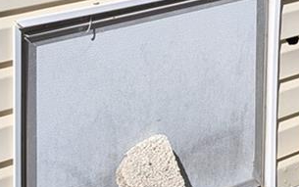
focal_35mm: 133
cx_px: 446
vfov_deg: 9.3
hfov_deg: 14.6
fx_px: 1084
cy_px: -167
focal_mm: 6.9
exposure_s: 1/1984
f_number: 1.68
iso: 21
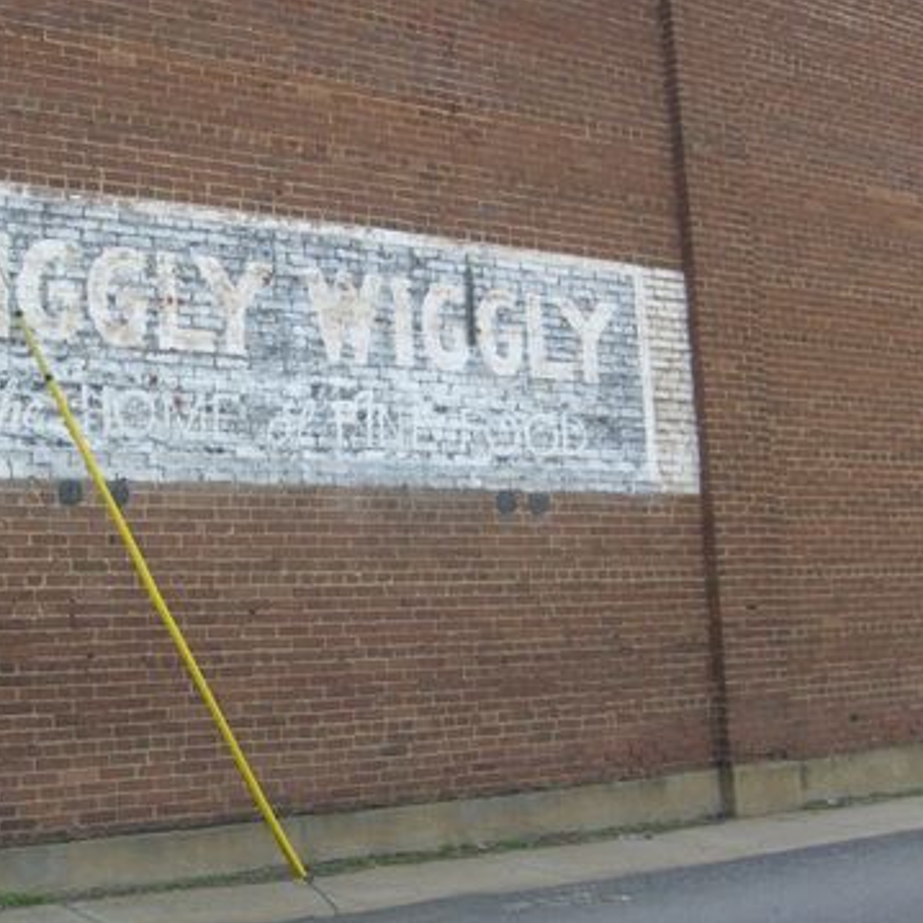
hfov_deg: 36.4
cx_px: 300
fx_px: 1388
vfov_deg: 36.8
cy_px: 473
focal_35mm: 46
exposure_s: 1/350
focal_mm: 5.8
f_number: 2.8
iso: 80
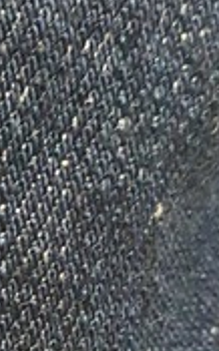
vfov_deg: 12.1
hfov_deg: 7.3
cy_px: 448
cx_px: -321
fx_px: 1608
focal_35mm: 168
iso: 500
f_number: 2.4
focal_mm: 4.32
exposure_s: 1/30
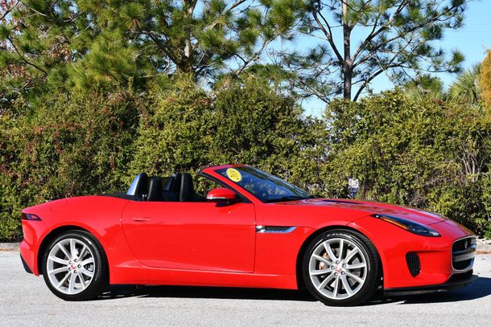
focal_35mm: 84
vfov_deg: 16.3
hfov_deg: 24.2
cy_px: 158
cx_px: 253
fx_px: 1146
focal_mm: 40
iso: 110
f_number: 8
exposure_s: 1/250
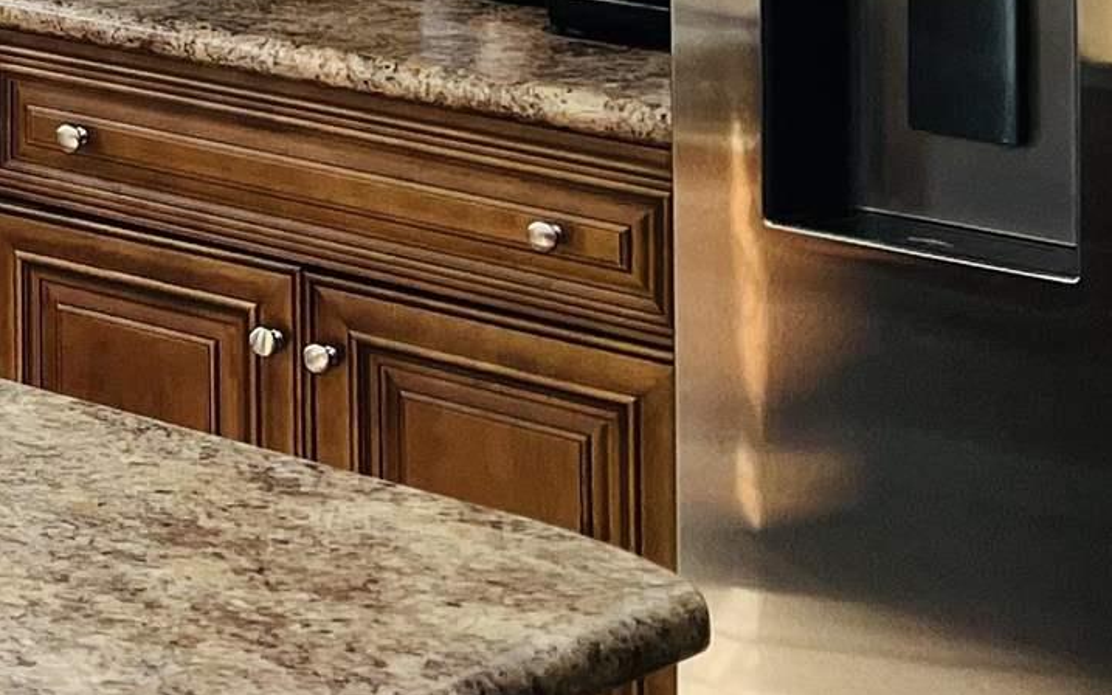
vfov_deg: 10.2
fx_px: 3576
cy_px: -714
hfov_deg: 14.3
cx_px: -1217
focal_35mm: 118
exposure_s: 1/120
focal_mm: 5.7
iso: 125
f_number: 1.5
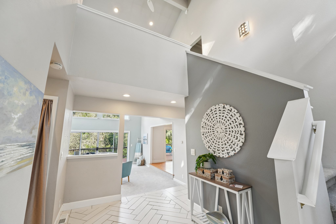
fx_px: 131
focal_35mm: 14
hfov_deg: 104.3
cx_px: 168
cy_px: 112
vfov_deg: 81.2
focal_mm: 14
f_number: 8
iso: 640
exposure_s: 1/40
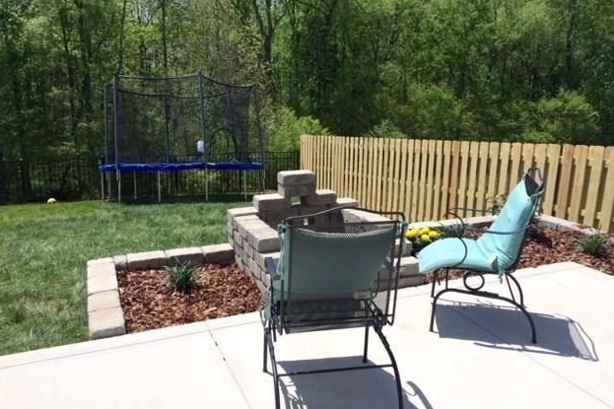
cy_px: 209
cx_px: 311
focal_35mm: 31
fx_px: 529
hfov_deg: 60.3
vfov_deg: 42.3
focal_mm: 4.15
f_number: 2.2
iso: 32
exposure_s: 1/3165
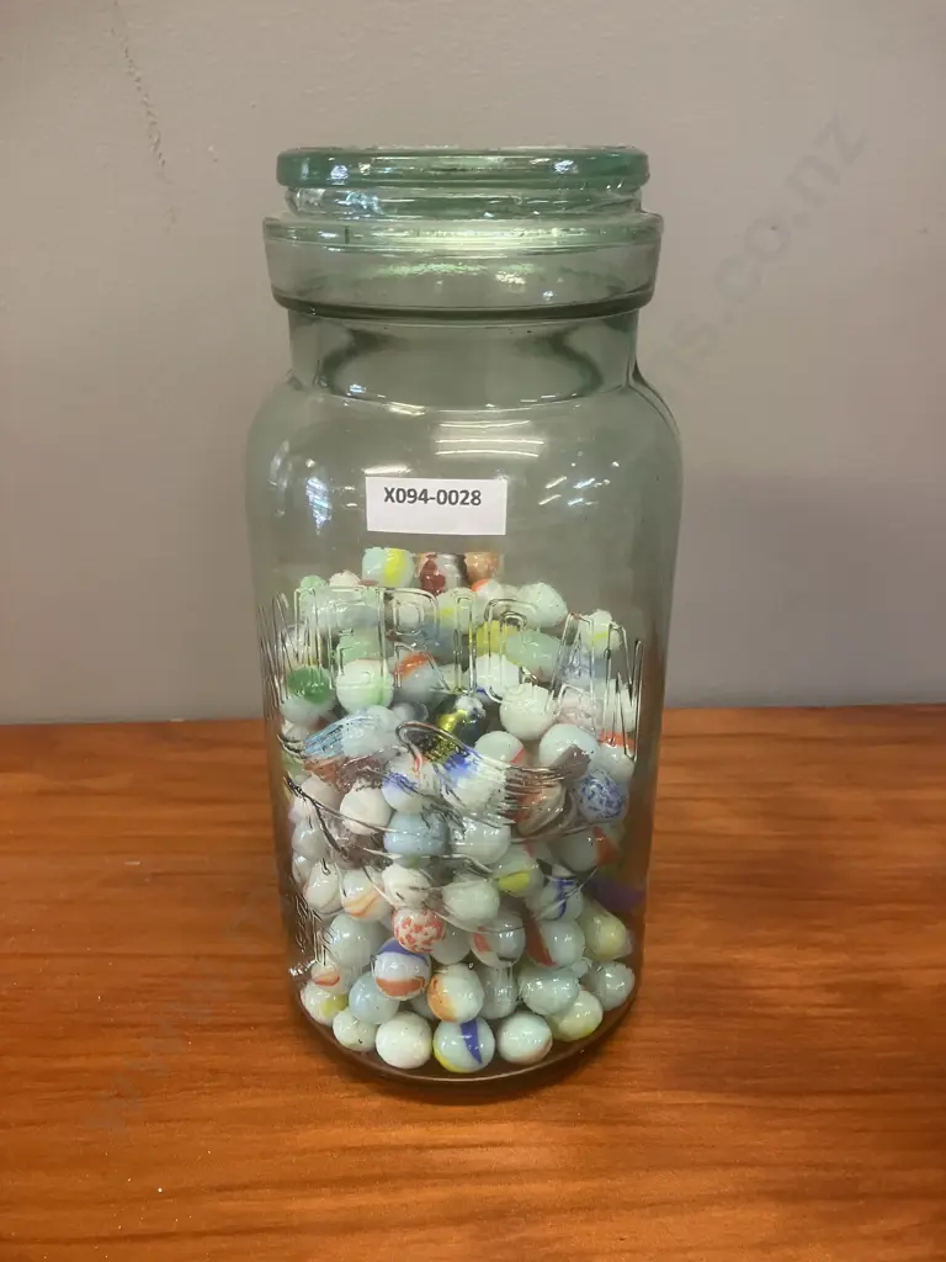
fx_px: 1020
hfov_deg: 49.7
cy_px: 631
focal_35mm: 28
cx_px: 473
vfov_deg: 63.4
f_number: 1.8
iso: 160
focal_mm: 3.99
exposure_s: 1/50
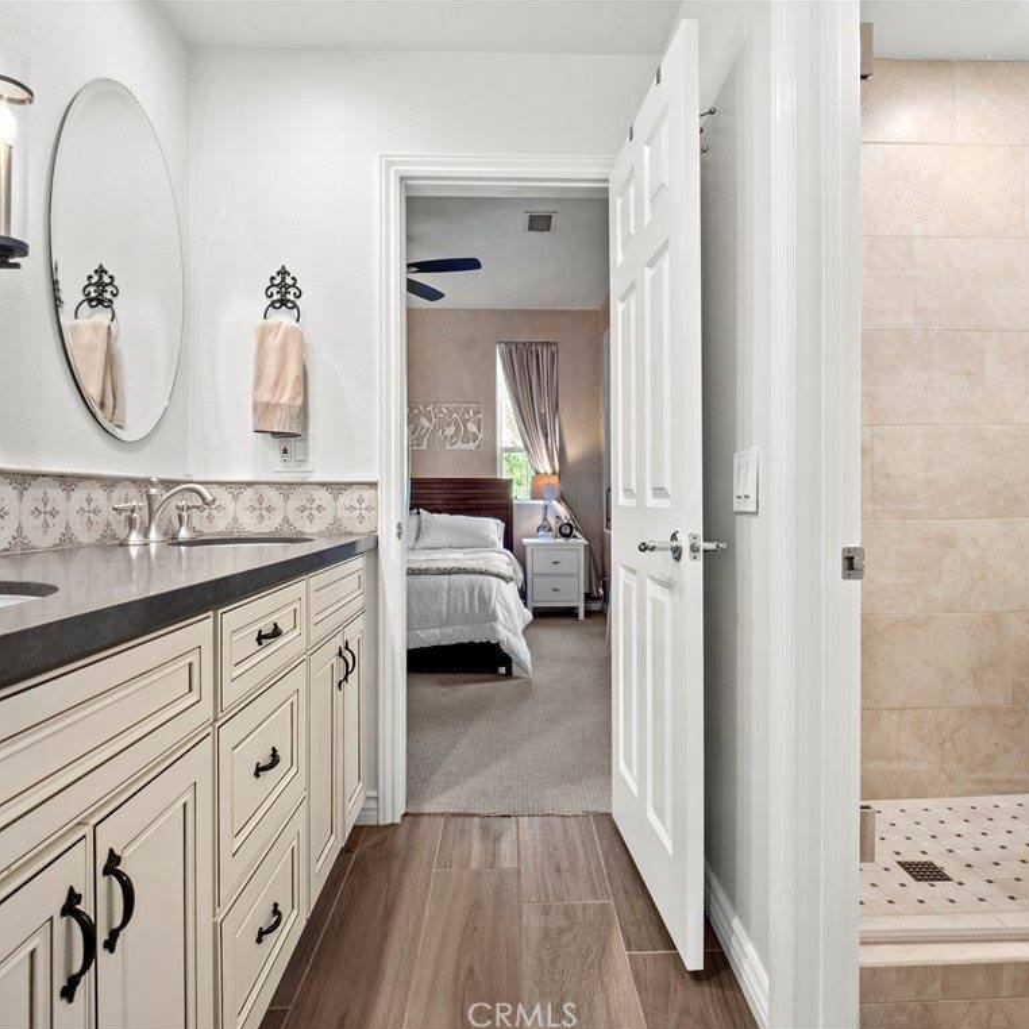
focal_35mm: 19
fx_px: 639
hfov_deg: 77.7
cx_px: 517
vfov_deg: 77.7
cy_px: 516
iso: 200
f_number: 8
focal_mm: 8
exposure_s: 1/1.67
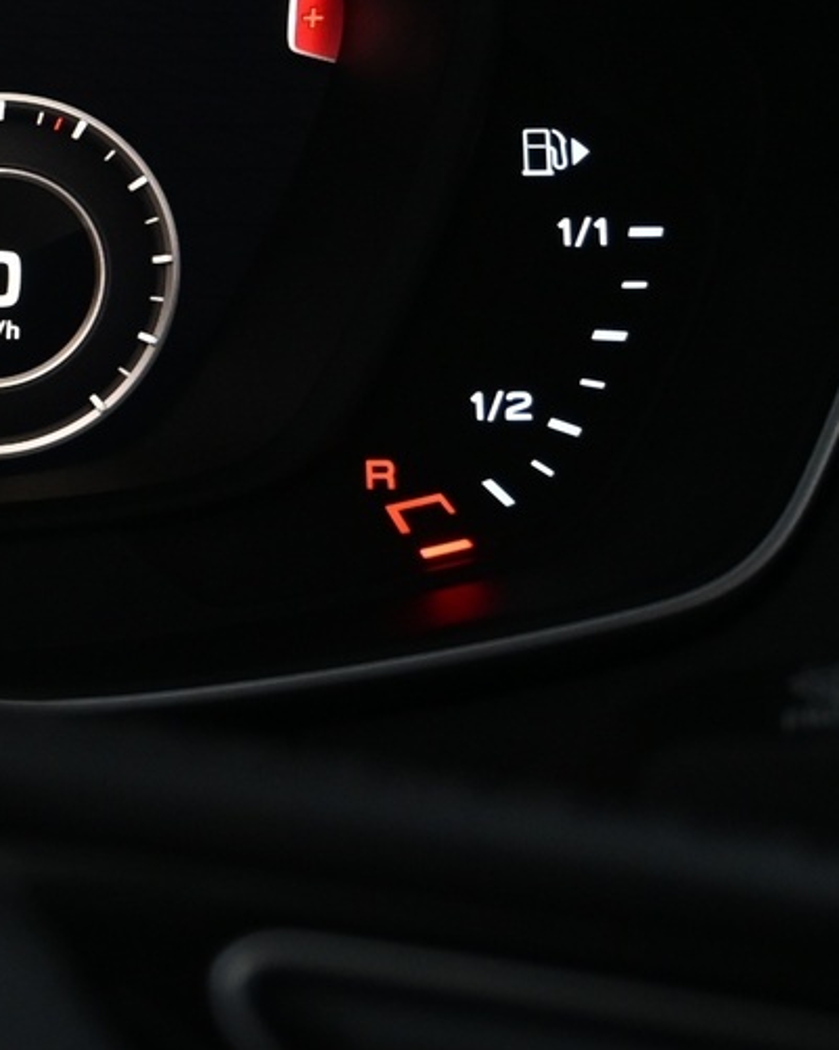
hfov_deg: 13.6
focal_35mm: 98
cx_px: -791
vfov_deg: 19.4
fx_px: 3037
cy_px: 176
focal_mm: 21.5
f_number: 4
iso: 1250
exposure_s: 1/30
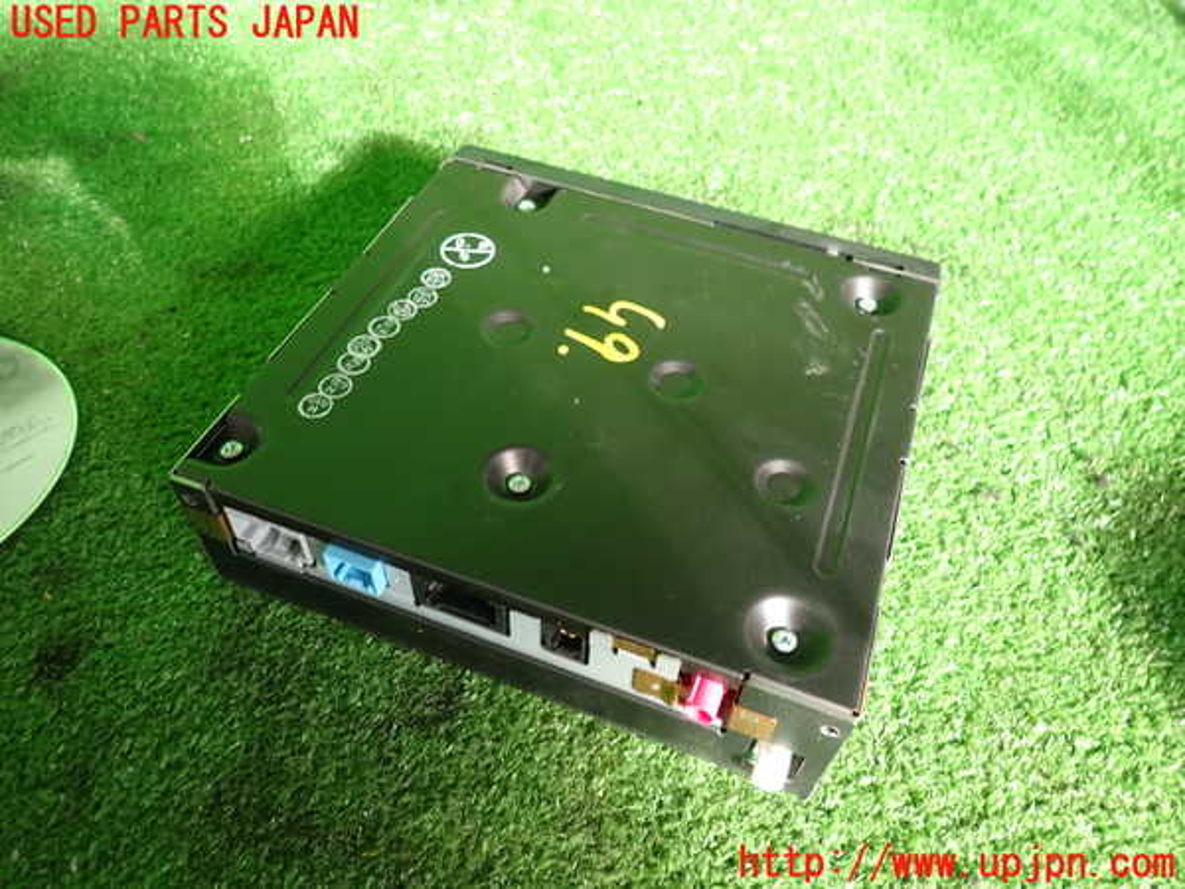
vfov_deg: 54.9
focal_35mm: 25
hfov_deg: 69.4
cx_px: 592
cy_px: 444
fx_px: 856
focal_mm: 4.5
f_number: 2
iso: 100
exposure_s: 1/60
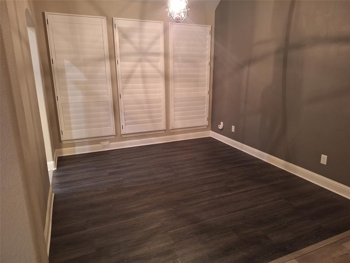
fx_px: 233
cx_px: 175
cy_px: 132
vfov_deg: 58.9
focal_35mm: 23
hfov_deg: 73.9
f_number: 1.8
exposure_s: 1/24
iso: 320
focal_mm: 5.54
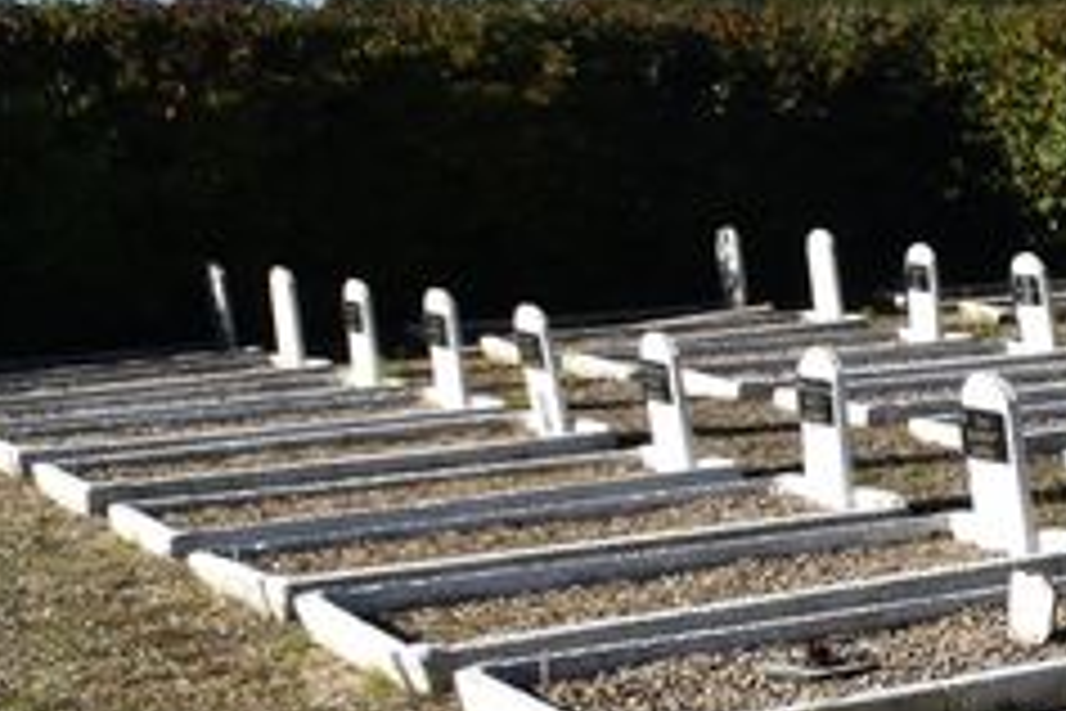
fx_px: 2754
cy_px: 688
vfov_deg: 14.5
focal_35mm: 93
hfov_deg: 15.9
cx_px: 2262
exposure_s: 1/400
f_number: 10
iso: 200
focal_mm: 14
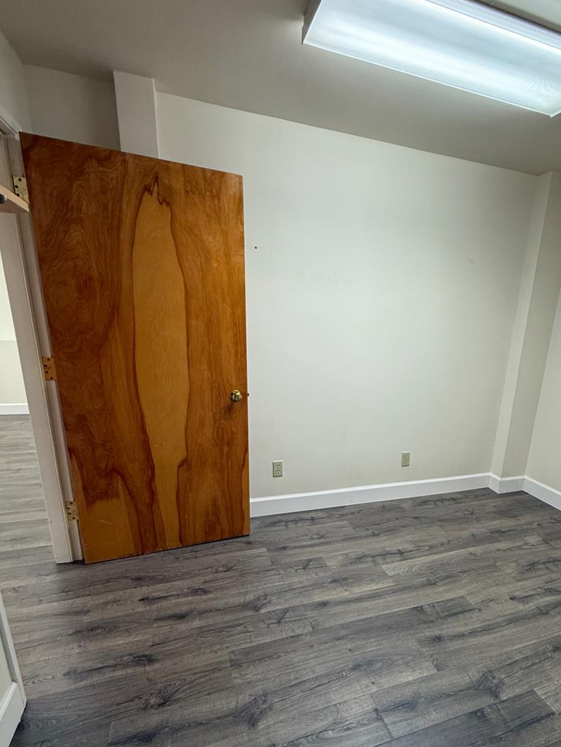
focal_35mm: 19
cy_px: 444
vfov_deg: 83.7
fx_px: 410
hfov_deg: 67.8
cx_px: 344
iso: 200
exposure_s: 1/120
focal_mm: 2.22
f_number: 2.2
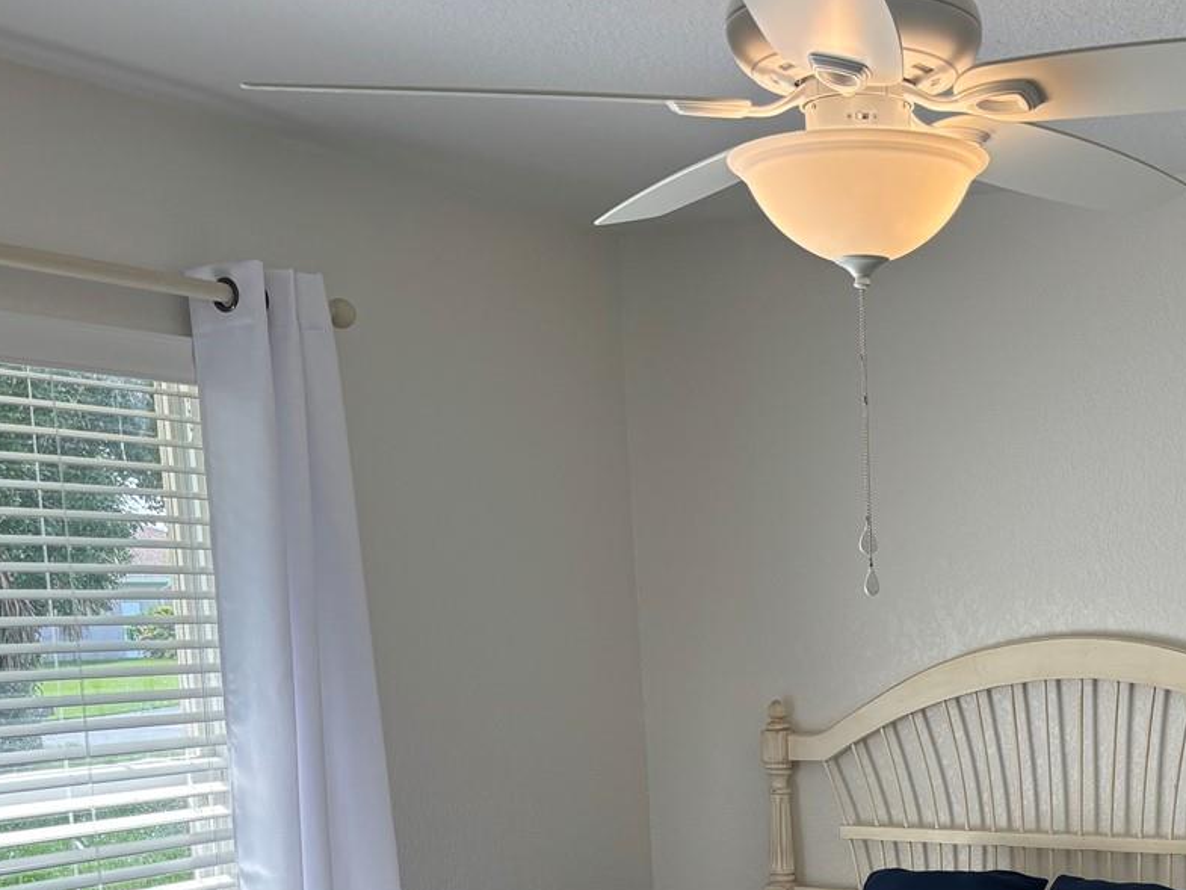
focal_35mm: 53
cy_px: 876
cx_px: 1000
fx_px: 1816
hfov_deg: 34.7
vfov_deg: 26.2
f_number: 1.6
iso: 40
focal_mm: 5.96
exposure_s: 1/223
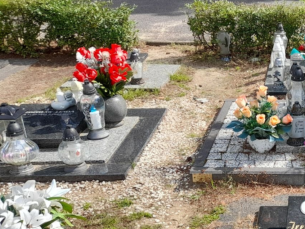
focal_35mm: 59
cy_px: 147
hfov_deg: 29.1
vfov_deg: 24.7
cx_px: 347
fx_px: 520
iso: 20
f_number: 2
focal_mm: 4.6
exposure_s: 1/400
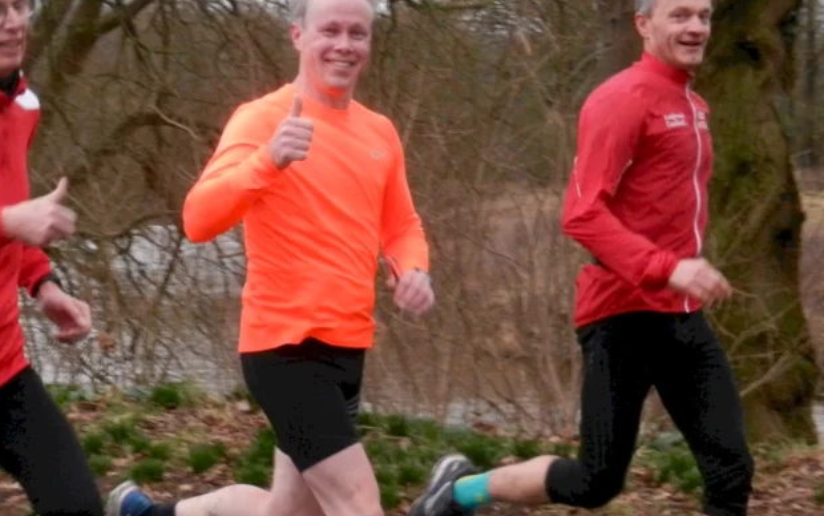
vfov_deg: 11.0
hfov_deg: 17.4
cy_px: 338
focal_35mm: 119
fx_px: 2673
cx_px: 154
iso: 800
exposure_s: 1/200
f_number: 4.6
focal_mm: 12.3
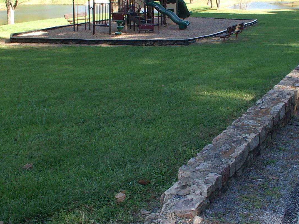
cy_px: 72
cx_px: 171
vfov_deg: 26.4
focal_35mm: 55
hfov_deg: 34.9
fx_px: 475
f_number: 4.7
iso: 100
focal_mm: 5.8
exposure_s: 1/90
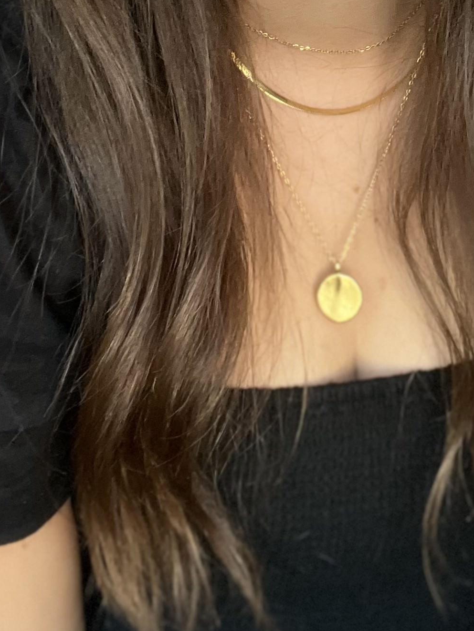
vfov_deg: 25.9
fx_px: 1277
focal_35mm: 70
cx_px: 344
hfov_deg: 20.9
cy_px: -47
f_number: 2.2
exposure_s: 1/60
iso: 200
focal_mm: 2.71
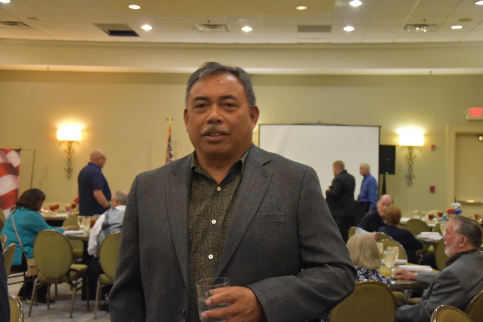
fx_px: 765
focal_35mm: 57
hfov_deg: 35.1
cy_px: 161
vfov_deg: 23.8
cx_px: 242
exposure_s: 1/60
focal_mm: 38
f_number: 4.5
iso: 2800
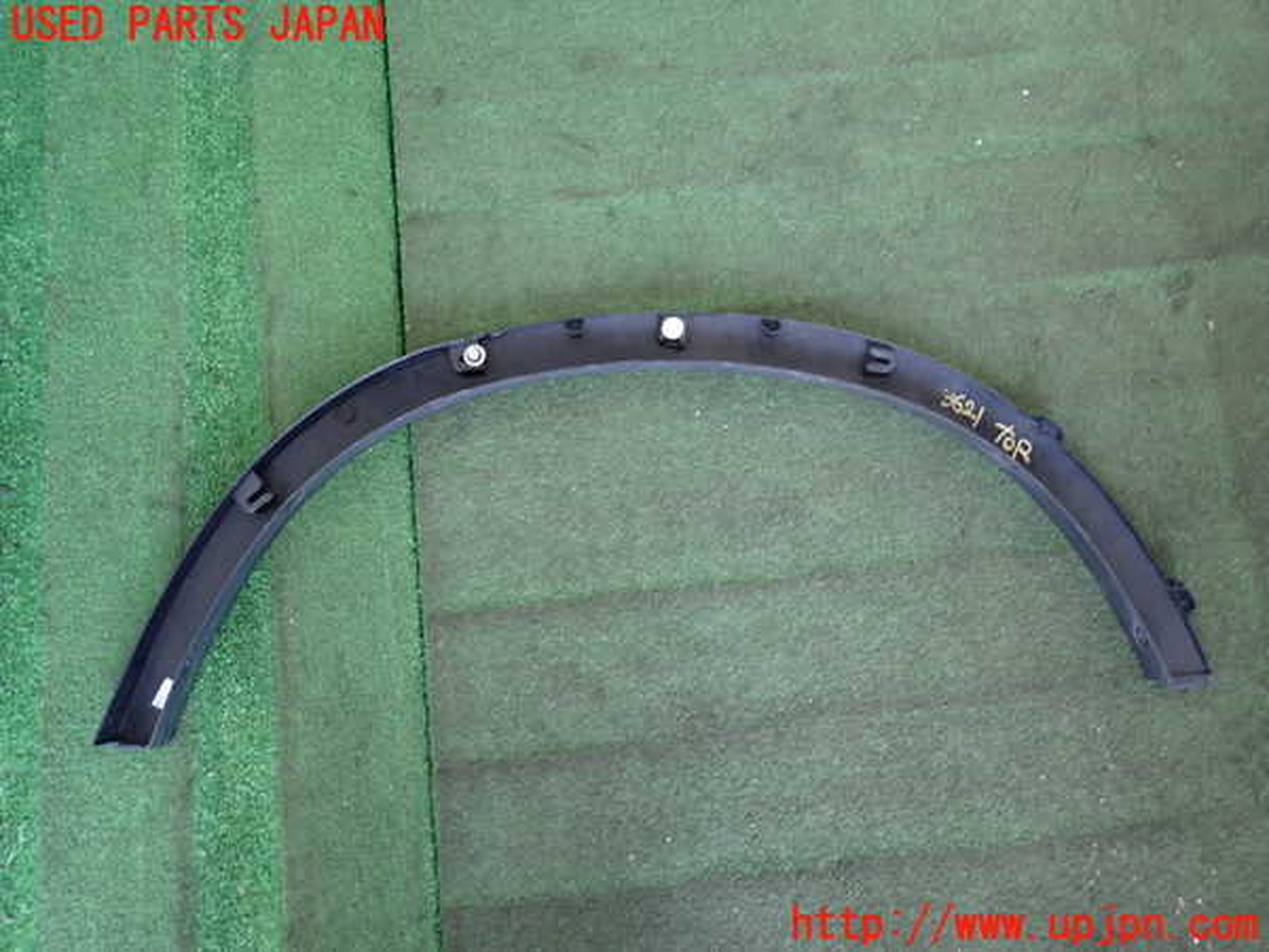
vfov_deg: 54.9
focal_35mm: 25
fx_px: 916
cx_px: 634
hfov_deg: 69.4
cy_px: 476
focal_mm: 4.5
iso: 250
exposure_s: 1/30
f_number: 2
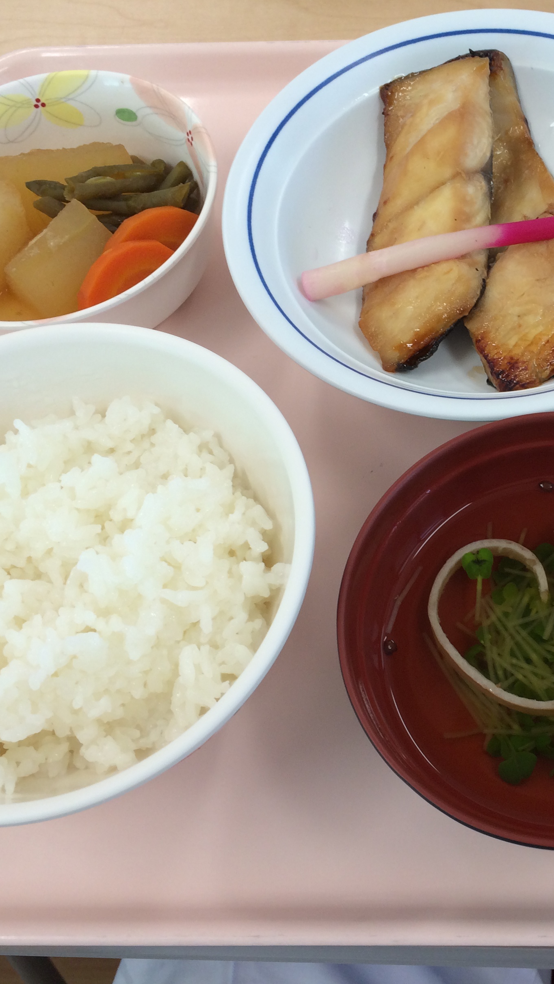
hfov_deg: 26.2
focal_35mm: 44
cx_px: 501
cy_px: 489
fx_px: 1149
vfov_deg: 46.4
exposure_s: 1/60
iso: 50
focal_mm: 4.12
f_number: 2.2
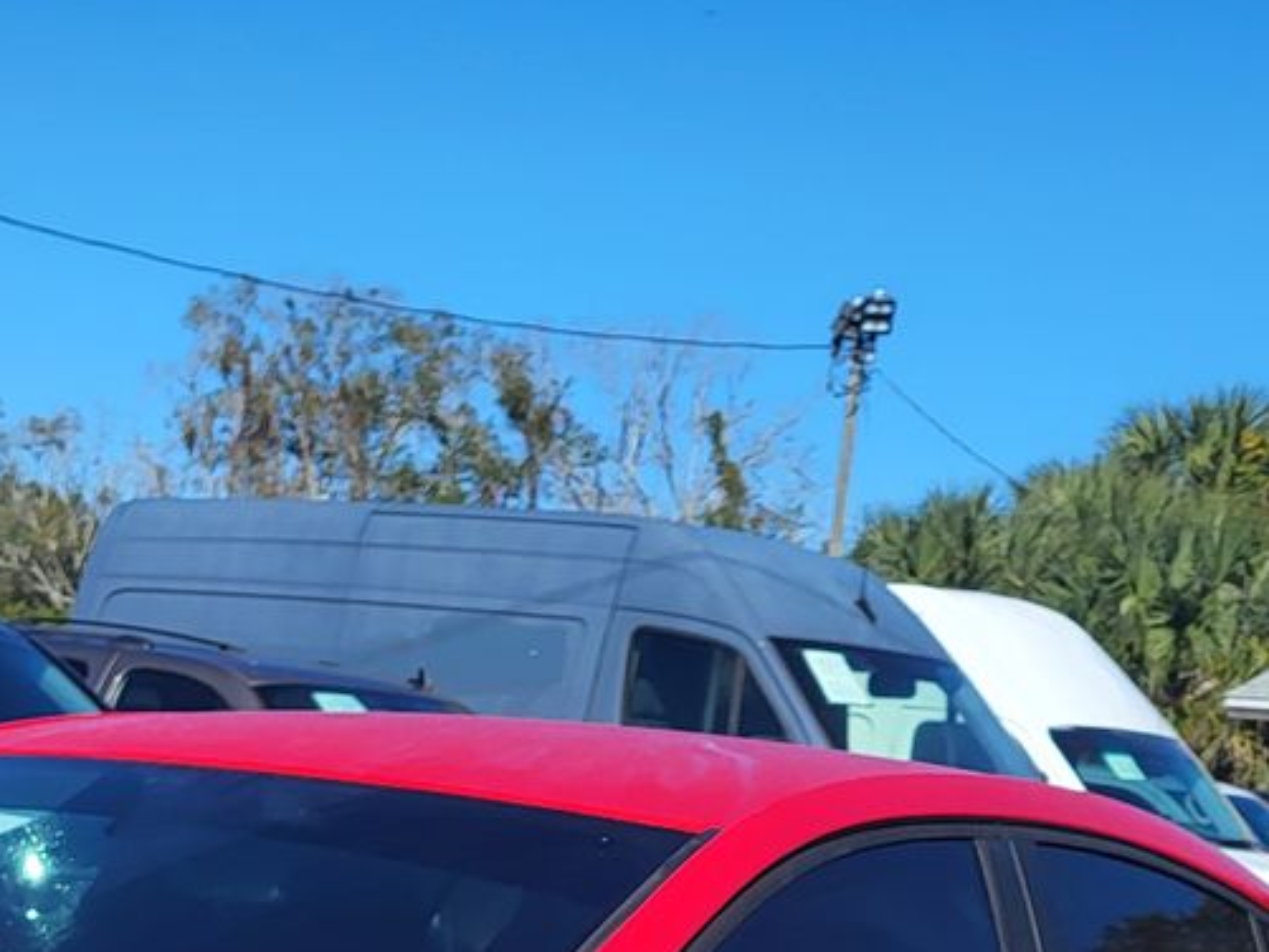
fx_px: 3043
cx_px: 137
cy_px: 1387
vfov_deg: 16.4
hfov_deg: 23.0
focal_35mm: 83
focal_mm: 5.4
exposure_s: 1/2708
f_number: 1.8
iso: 40
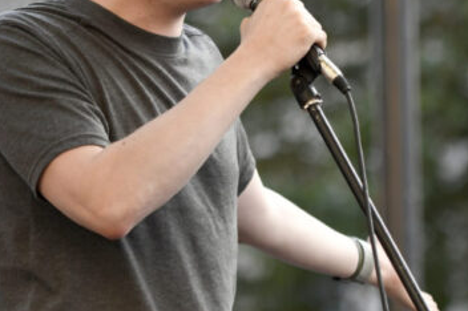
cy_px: 68
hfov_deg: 6.0
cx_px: 273
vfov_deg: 4.0
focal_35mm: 344
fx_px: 4469
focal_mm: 105
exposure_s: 1/800
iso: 640
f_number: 2.8
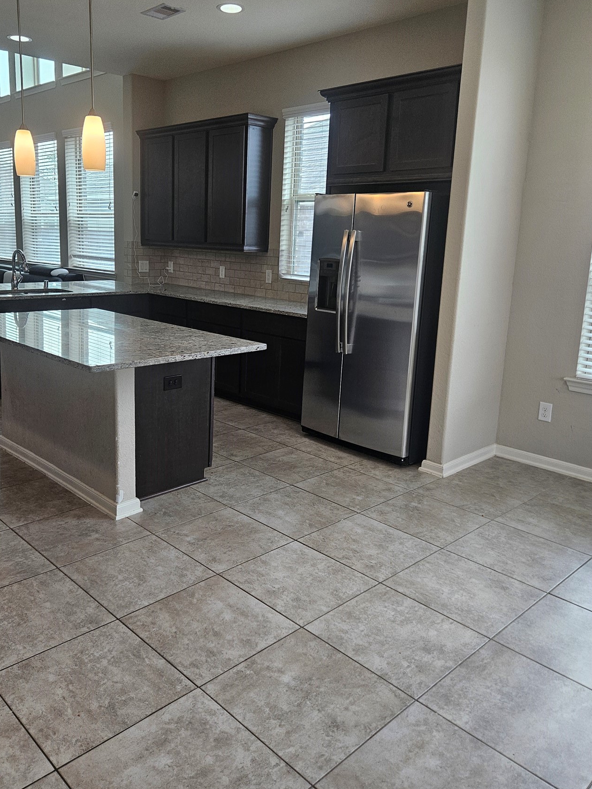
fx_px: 638
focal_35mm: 28
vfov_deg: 63.2
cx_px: 236
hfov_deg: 49.4
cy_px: 342
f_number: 1.8
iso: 100
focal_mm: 5.4
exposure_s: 1/120
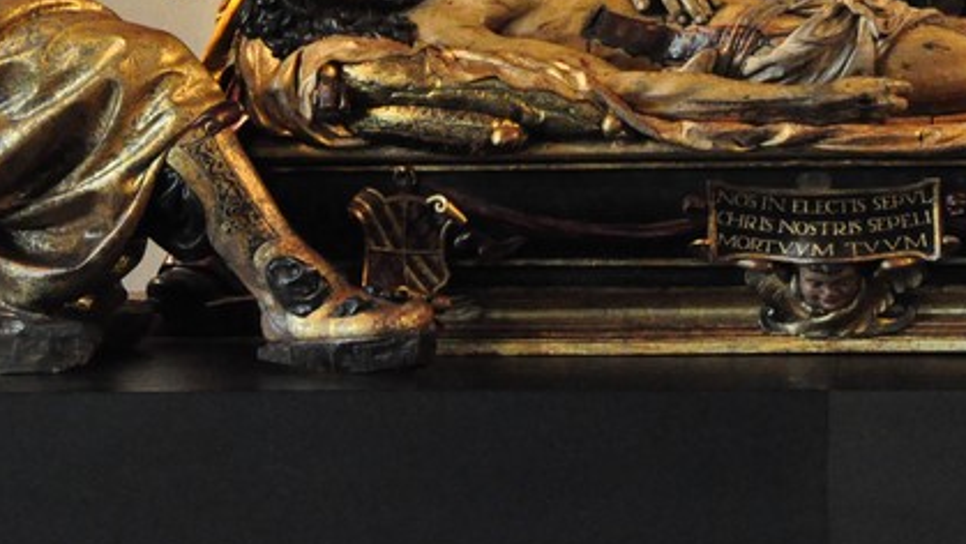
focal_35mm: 134
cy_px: -189
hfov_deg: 15.8
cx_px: 860
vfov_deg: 8.9
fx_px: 3441
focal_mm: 35
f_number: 4.2
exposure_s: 1/60
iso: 3200
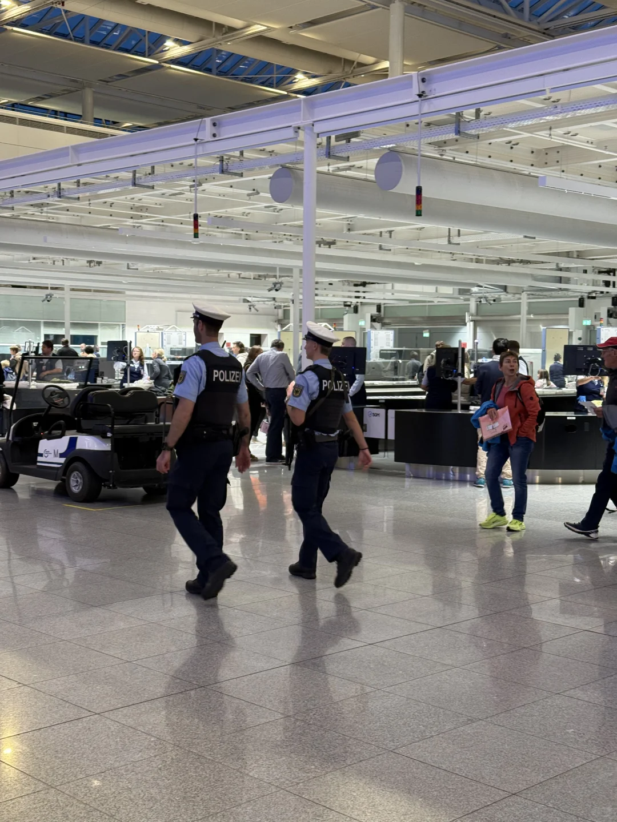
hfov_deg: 30.3
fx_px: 1141
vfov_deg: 39.7
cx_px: 308
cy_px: 411
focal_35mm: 48
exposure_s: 1/50
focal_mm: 6.76
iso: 100
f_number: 1.78
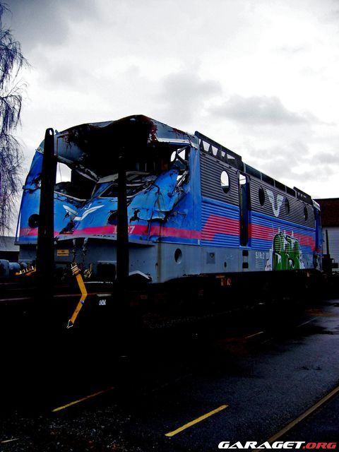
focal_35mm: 35
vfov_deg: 52.6
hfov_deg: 40.7
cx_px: 170
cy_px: 226
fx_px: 457
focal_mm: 5.8
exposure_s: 1/20
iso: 80
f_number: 2.8
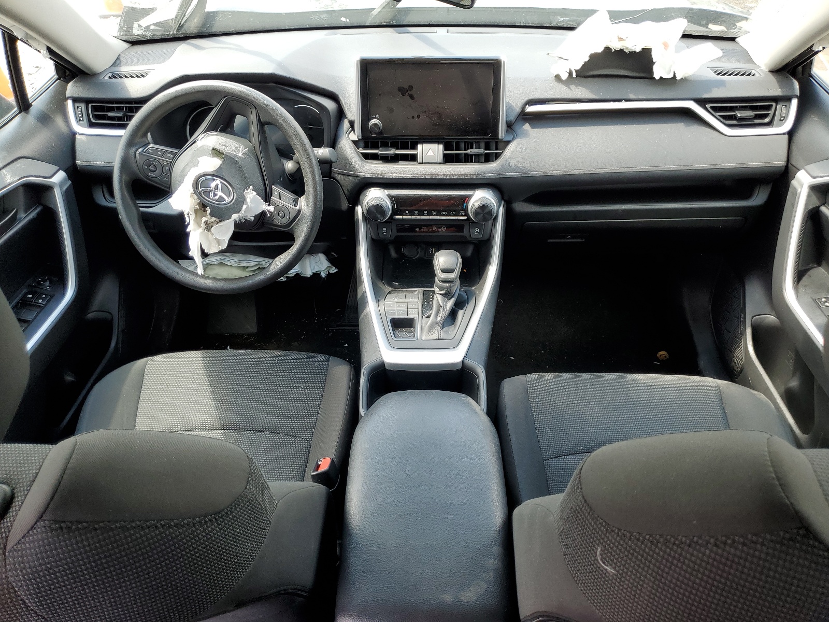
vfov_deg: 53.1
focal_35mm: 26
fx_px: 623
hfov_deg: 67.3
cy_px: 311
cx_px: 414
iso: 50
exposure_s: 1/192
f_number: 1.5
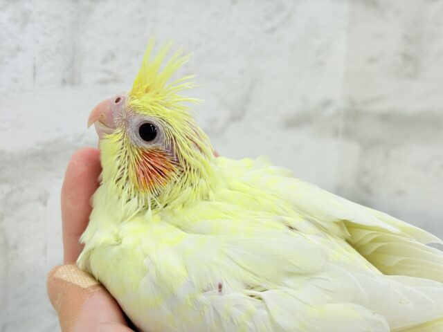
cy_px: 166
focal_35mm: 52
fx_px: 665
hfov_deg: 36.8
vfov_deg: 28.0
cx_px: 222
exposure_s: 1/100
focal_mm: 5.96
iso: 64
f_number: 1.6
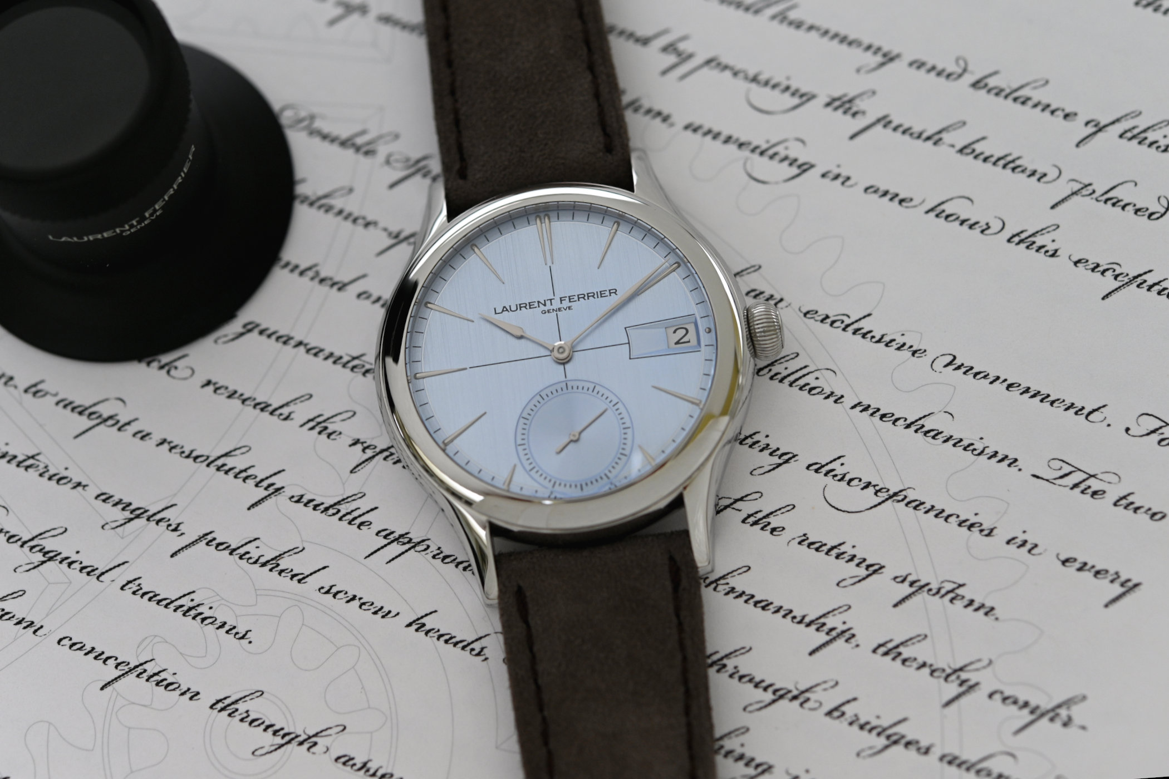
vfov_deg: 22.6
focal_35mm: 60
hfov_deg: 33.4
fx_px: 1948
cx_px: 584
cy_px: 390
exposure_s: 1/640
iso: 400
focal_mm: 60
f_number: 5.6
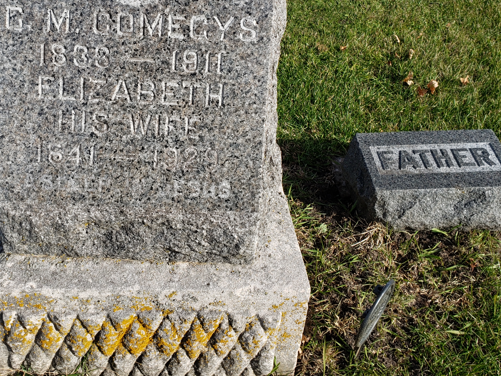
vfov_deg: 35.3
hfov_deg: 46.3
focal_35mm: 40
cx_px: 180
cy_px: 105
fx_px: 579
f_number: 2.4
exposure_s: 1/831
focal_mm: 4.3
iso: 50
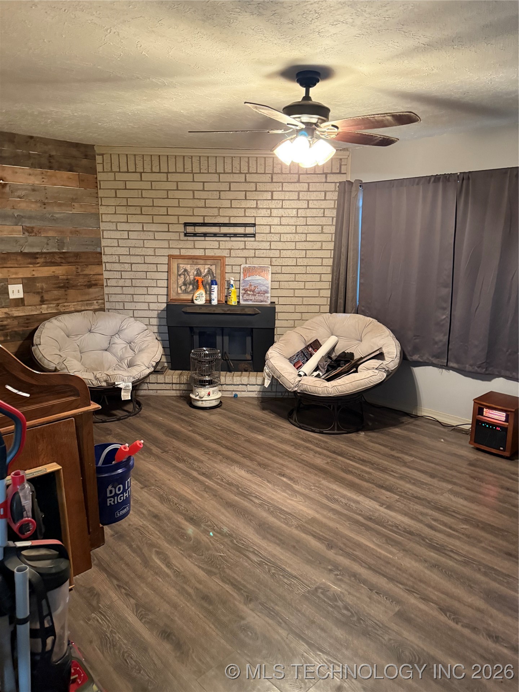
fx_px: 480
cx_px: 260
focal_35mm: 24
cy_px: 346
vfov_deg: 71.6
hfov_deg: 56.8
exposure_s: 1/40
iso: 800
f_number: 1.78
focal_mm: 6.76
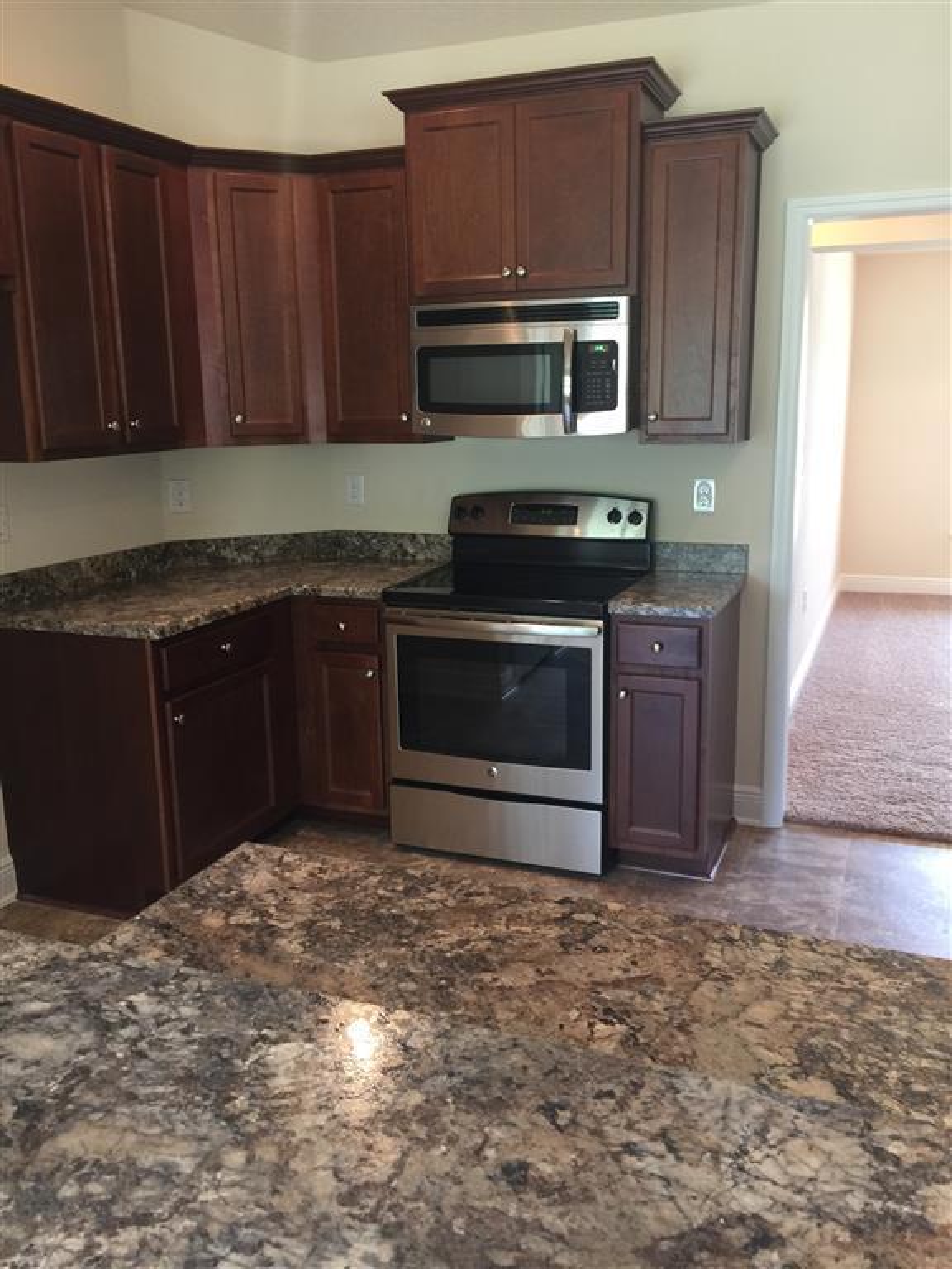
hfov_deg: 48.2
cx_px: 476
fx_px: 1063
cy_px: 634
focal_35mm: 29
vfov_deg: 61.7
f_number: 2.2
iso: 50
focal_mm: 4.15
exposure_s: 1/15
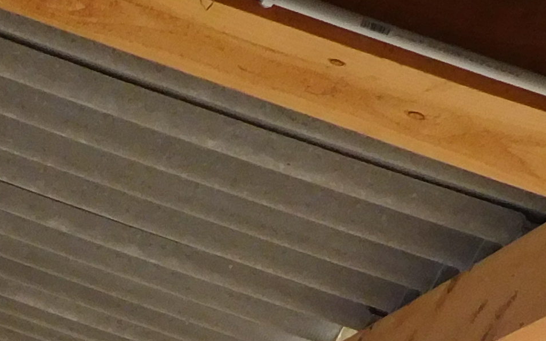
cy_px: 700
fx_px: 1904
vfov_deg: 9.5
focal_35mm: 128
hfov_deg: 14.9
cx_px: -316
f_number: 3.4
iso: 250
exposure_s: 1/30
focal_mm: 4.5
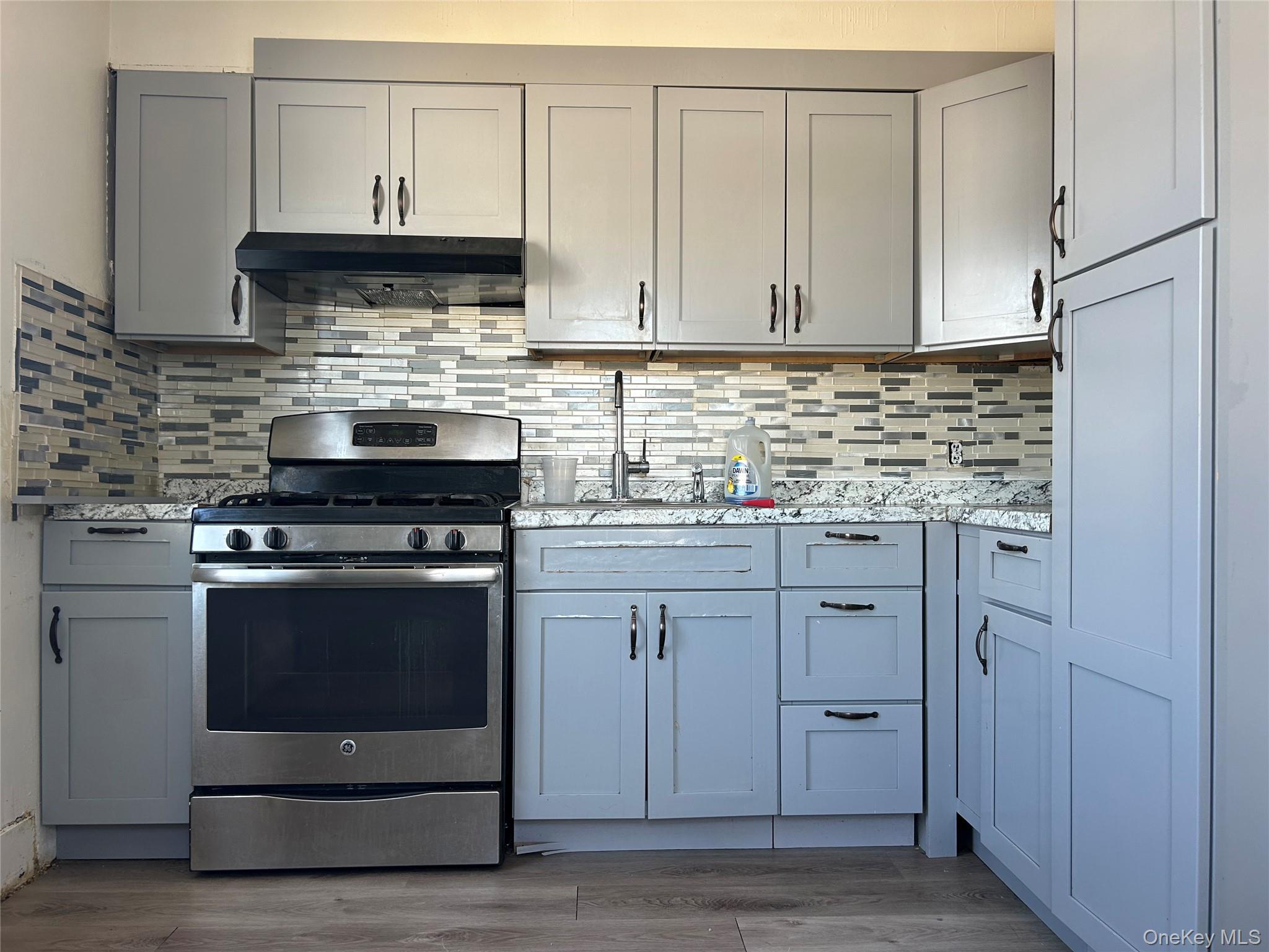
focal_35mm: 26
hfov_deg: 67.3
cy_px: 476
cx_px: 634
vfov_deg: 53.1
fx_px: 953
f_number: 1.5
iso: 64
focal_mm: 5.7
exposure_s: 1/121
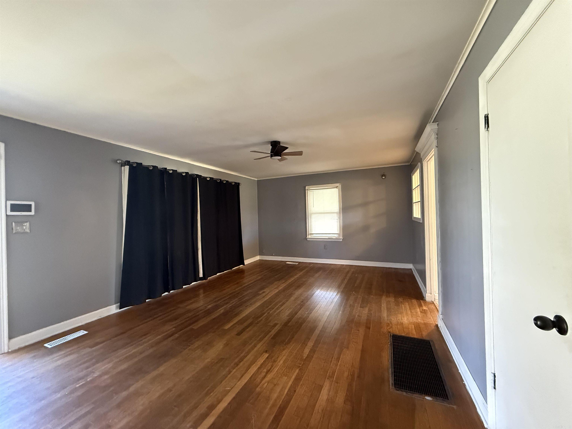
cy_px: 214
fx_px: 231
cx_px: 286
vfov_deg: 85.7
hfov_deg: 102.1
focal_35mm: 14
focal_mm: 2.22
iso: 1000
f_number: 2.2
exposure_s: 1/40
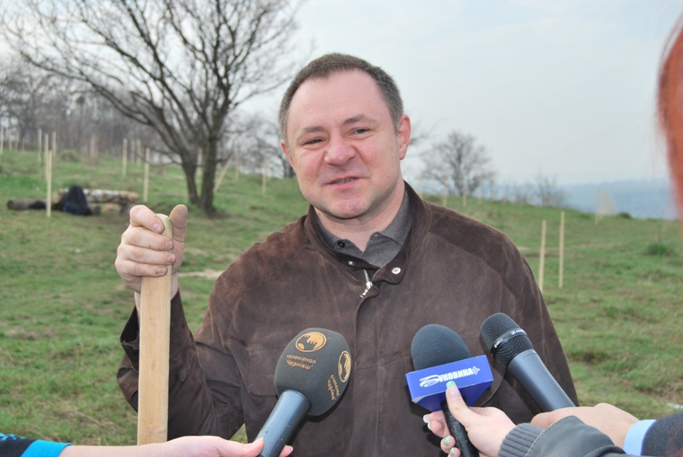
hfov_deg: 35.0
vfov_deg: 23.8
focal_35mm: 57
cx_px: 342
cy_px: 228
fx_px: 1083
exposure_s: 1/200
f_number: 7.1
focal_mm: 38
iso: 100
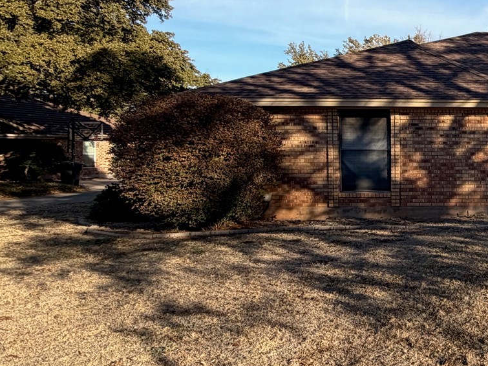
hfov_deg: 36.2
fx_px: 536
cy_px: 160
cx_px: 604
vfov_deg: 37.7
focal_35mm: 38
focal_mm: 2.22
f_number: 2.2
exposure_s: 1/770
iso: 40
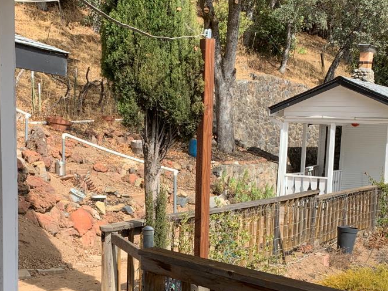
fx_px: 661
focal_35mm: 59
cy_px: 233
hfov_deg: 32.5
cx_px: 133
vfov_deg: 24.4
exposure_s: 1/1100
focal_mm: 4.25
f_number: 1.8
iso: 25
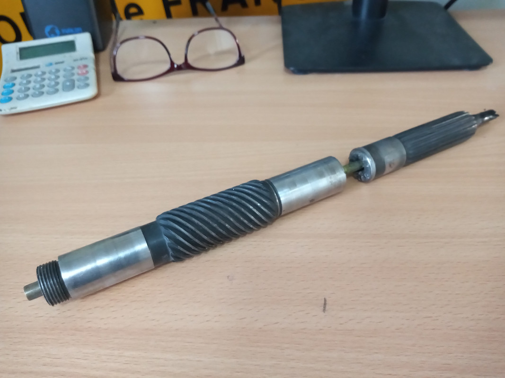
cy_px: 189
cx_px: 252
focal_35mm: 20
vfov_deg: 66.0
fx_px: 292
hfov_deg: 81.8
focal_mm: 3.54
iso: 724
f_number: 2
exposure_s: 1/25
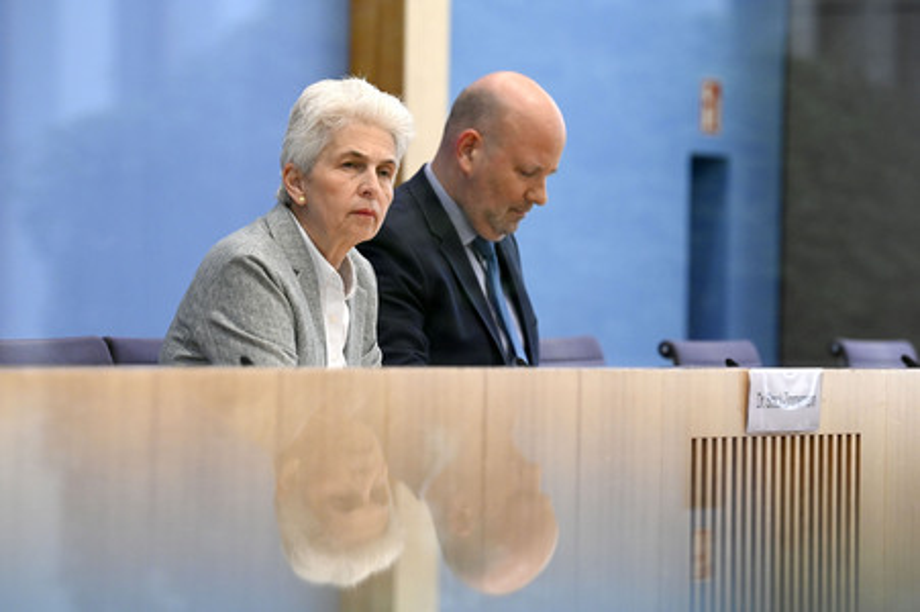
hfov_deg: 10.3
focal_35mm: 200
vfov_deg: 6.9
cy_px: 306
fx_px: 5107
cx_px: 460
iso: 3200
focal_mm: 200
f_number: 5
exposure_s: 1/1000
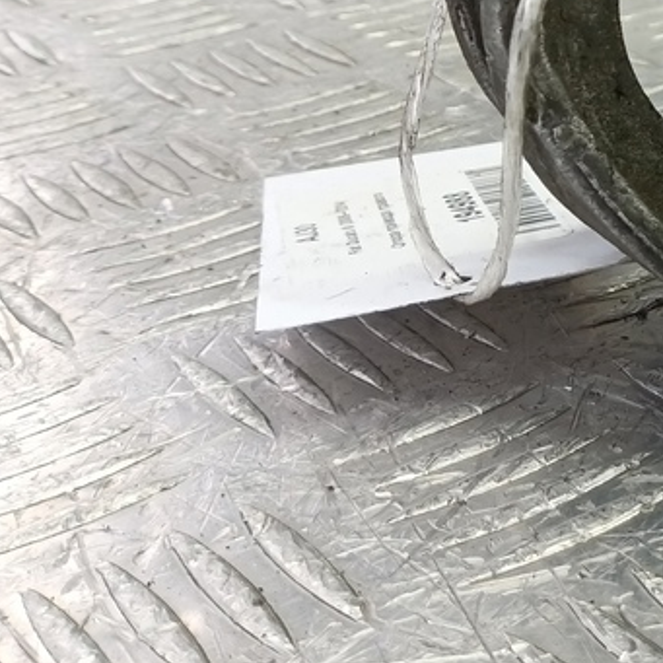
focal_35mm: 61
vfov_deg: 27.4
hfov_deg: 23.1
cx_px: 974
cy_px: 95
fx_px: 1322
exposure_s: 1/50
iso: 193
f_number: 1.6
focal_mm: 4.11
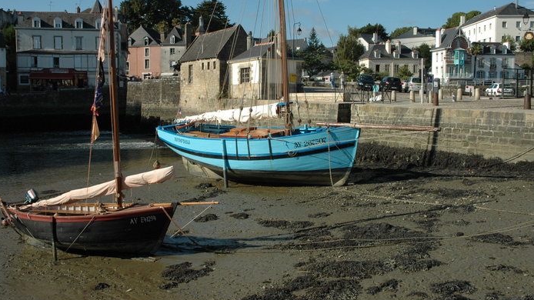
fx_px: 538
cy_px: 129
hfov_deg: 52.8
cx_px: 266
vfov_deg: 31.1
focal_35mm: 38
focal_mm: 24
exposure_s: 1/500
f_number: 11
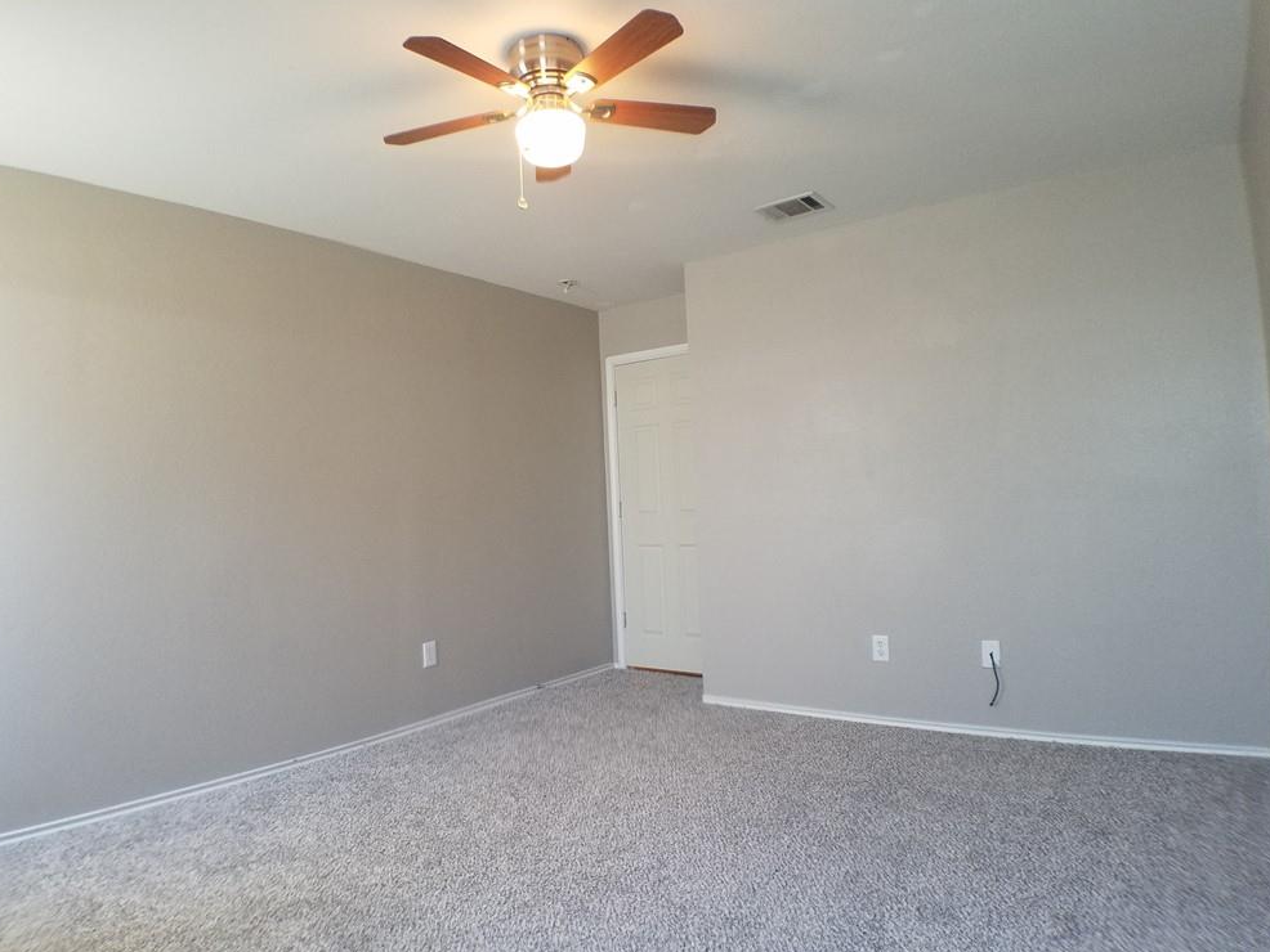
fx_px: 991
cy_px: 484
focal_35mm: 27
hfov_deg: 65.3
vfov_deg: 51.4
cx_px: 618
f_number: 1.7
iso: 160
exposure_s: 1/24
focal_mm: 4.2
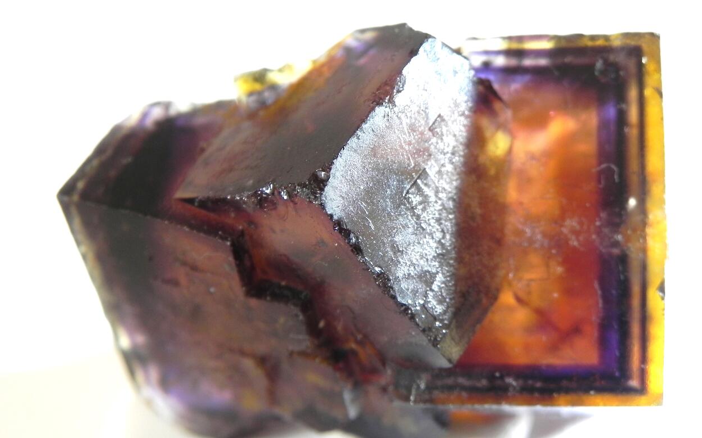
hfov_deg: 20.6
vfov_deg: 12.9
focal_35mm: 101
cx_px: 351
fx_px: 1932
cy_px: 225
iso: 164
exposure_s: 1/30.2
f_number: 4
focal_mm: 16.9
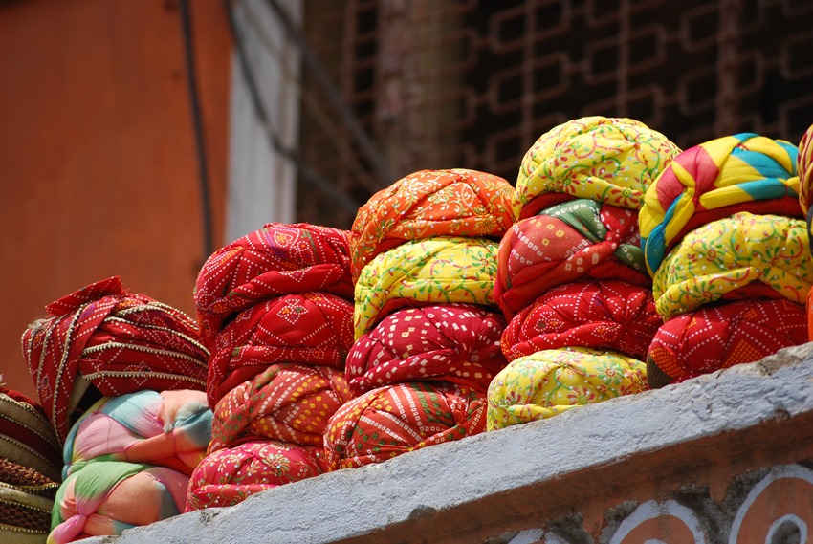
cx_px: 406
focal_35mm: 248
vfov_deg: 5.6
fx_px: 5596
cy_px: 272
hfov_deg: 8.3
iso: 200
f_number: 5.3
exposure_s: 1/800
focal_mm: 165
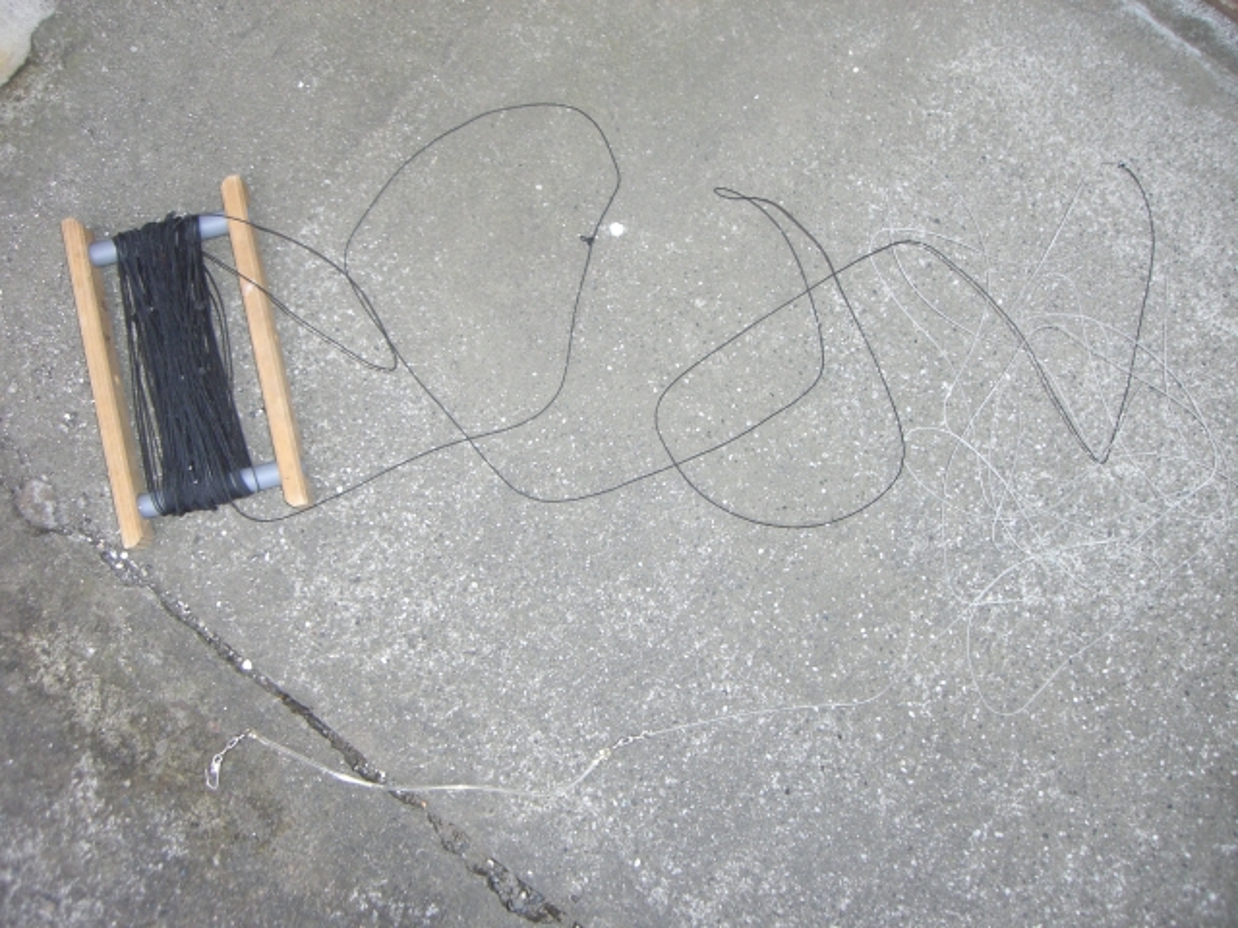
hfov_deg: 49.0
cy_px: 464
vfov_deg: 37.7
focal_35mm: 38
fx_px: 1359
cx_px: 619
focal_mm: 6.2
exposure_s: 1/60
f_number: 2.7
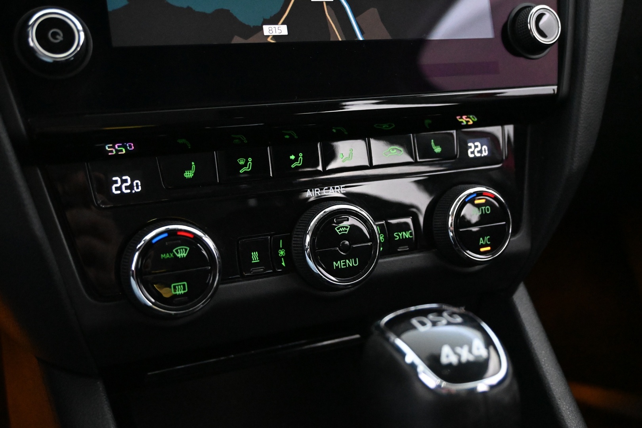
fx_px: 709
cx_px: 321
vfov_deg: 33.6
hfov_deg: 48.7
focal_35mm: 40
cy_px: 214
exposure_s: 1/40
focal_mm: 26.5
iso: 9000
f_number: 4.5
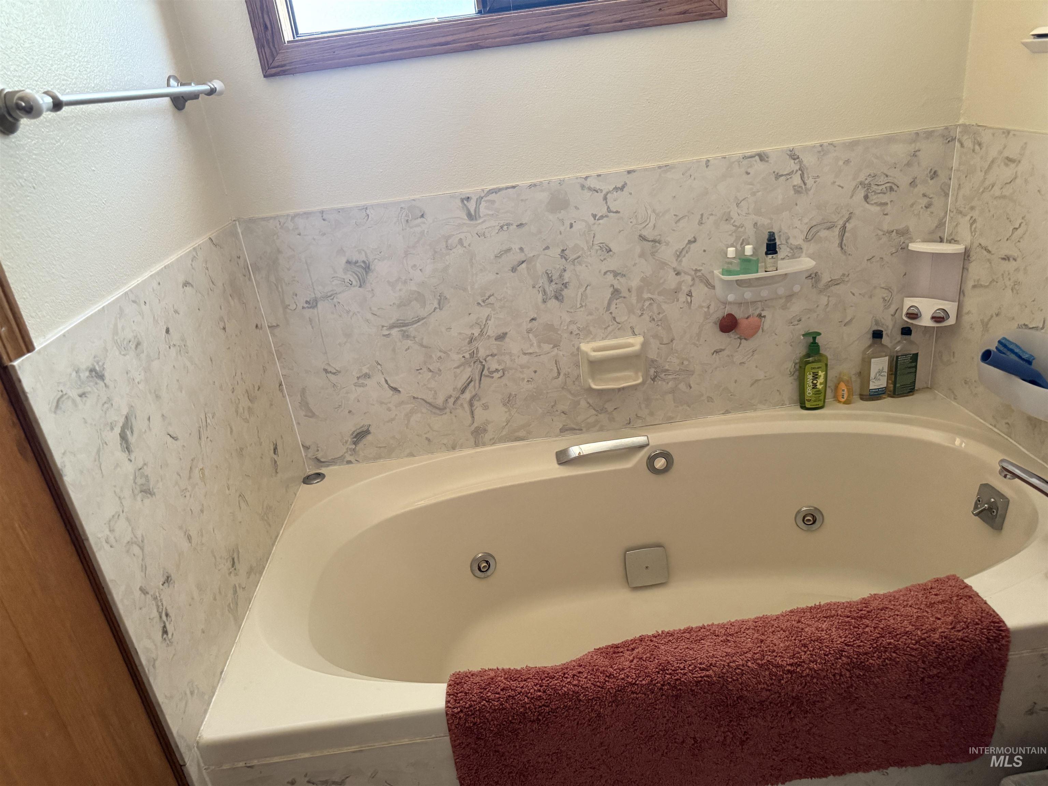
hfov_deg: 71.6
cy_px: 393
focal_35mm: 24
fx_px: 727
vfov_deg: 56.8
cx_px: 524
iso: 500
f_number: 1.78
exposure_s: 1/60
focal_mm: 6.76
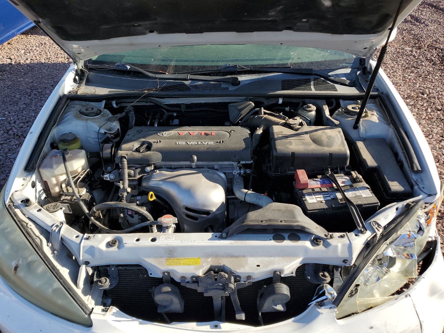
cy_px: 166
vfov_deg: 53.1
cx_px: 222
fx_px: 333
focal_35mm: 26
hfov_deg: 67.3
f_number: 1.5
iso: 50
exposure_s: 1/1667
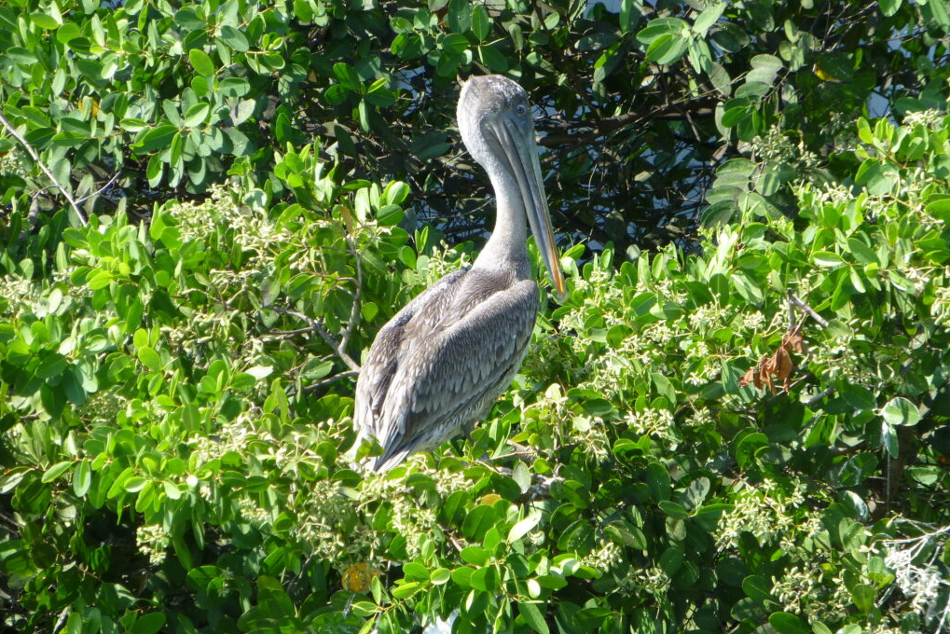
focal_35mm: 326
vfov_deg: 4.2
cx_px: 475
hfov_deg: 6.3
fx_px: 8605
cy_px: 284
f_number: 5.9
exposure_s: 1/125
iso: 100
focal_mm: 55.7
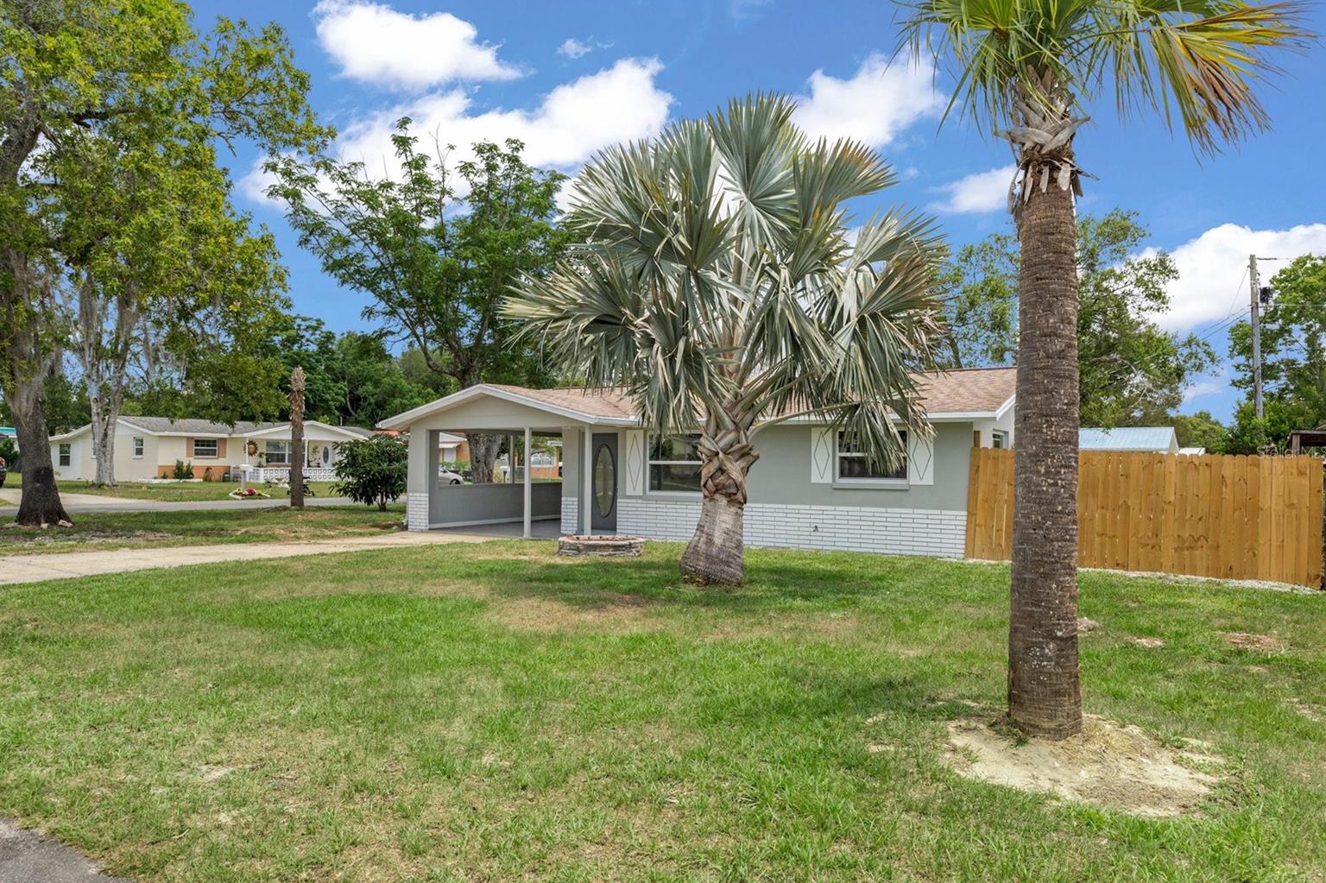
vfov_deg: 51.3
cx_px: 642
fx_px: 920
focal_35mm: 25
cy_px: 452
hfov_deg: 71.5
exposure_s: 1/250
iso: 320
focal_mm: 16
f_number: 8
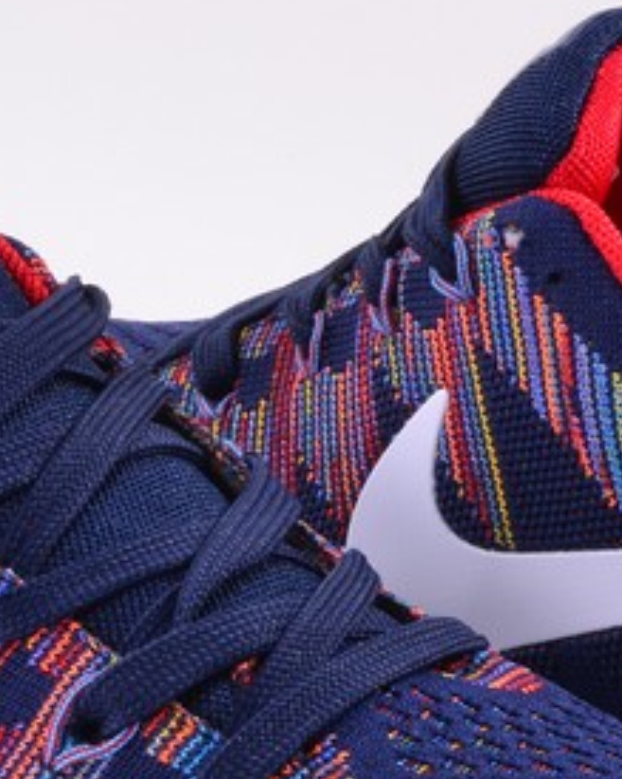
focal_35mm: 238
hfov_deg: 6.5
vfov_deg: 8.1
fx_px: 5480
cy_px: 620
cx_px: 298
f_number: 29
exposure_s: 1/200
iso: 100
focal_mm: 58
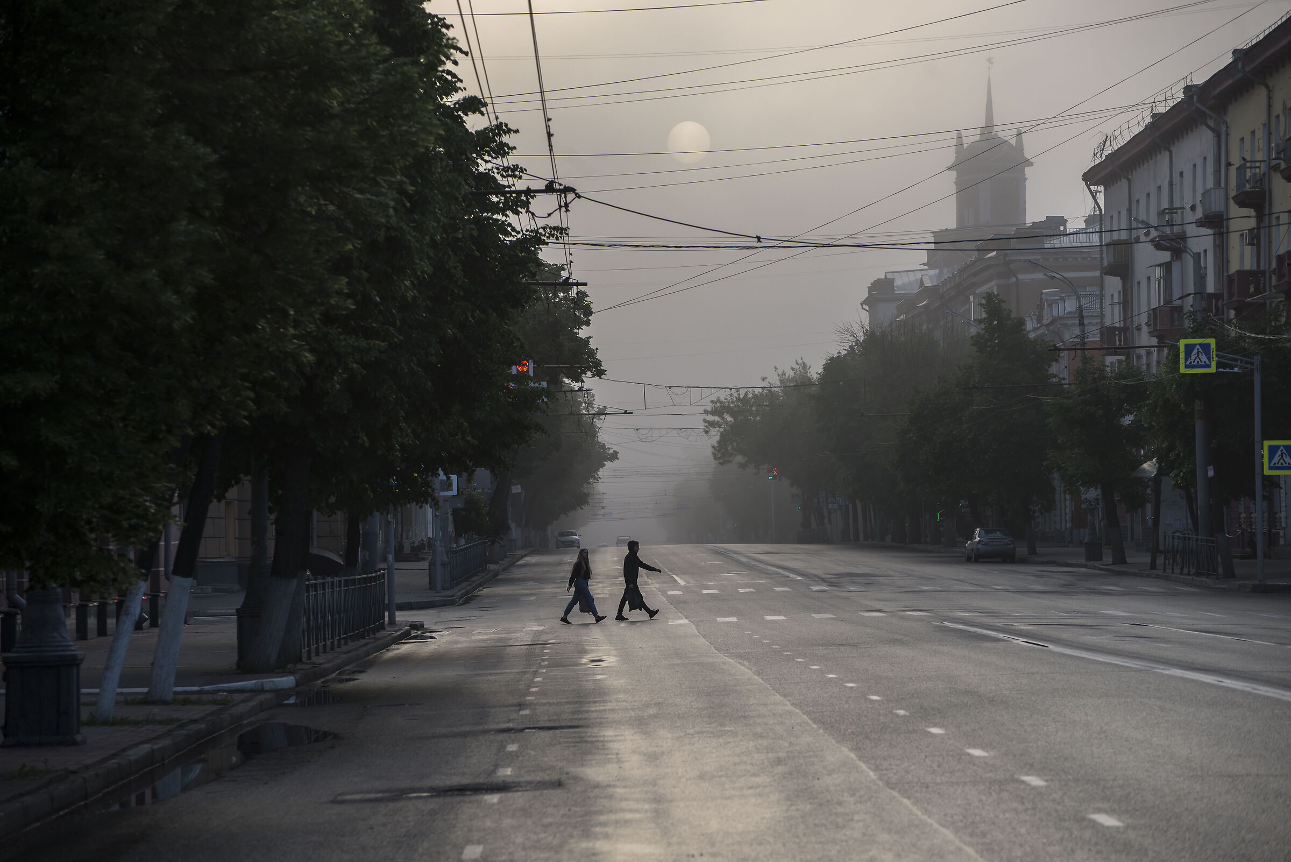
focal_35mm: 125
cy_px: 431
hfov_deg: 16.4
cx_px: 646
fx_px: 4484
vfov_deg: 11.0
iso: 400
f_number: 6.3
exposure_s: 1/320
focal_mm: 125
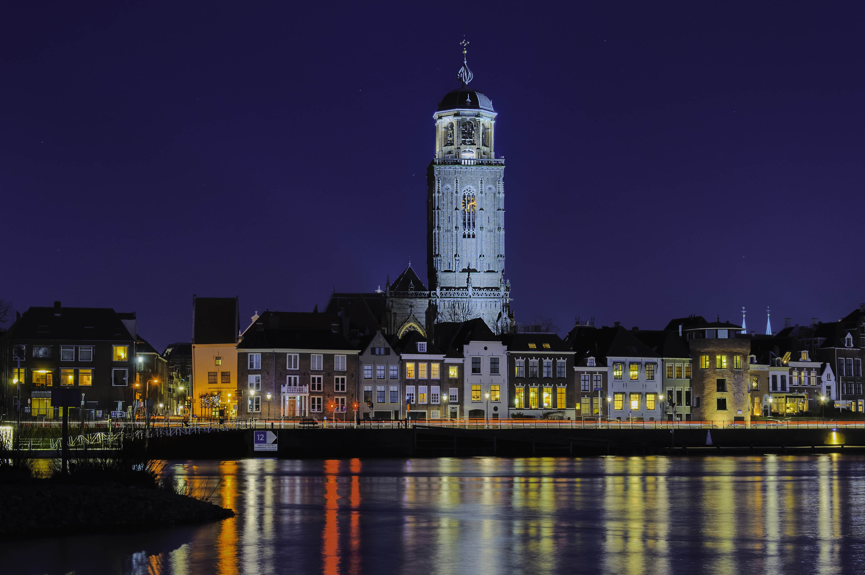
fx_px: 1608
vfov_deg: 20.3
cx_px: 437
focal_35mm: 67
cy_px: 274
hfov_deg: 30.1
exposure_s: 13
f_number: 8
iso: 200
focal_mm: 42
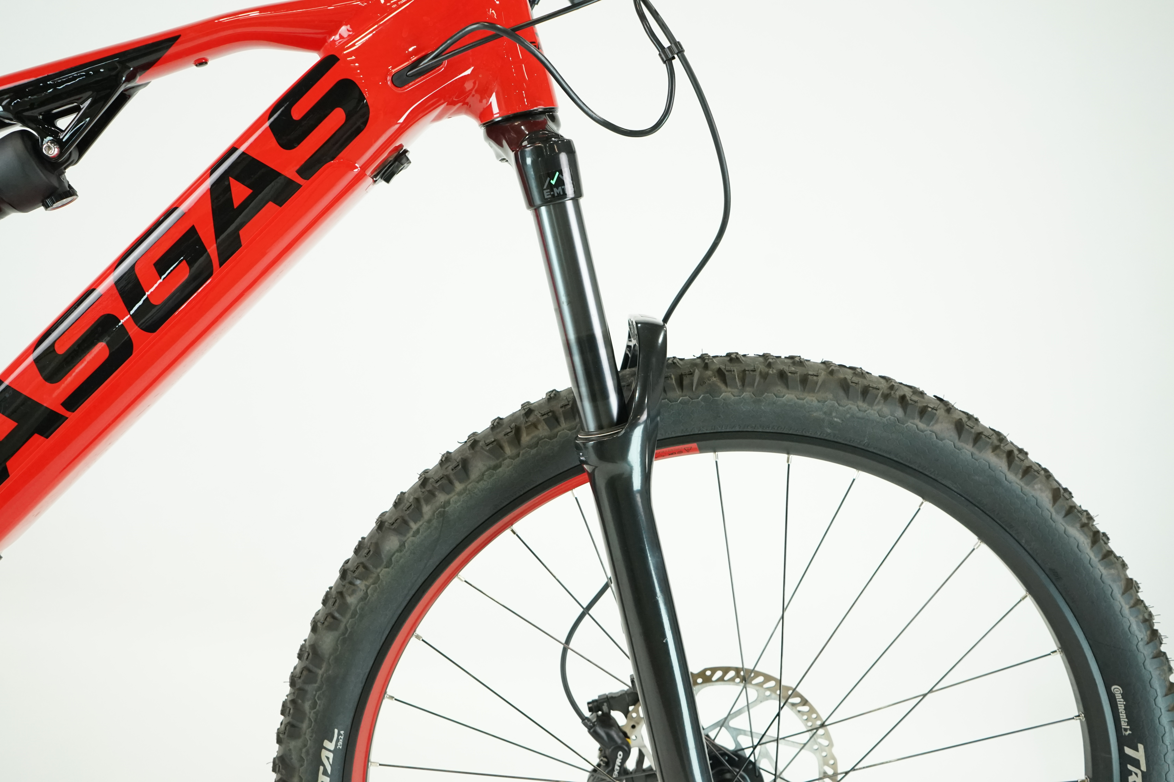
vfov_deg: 42.3
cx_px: 587
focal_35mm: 31
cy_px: 391
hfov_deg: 60.3
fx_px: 1011
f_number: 5.6
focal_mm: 31
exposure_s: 1/200
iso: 2500
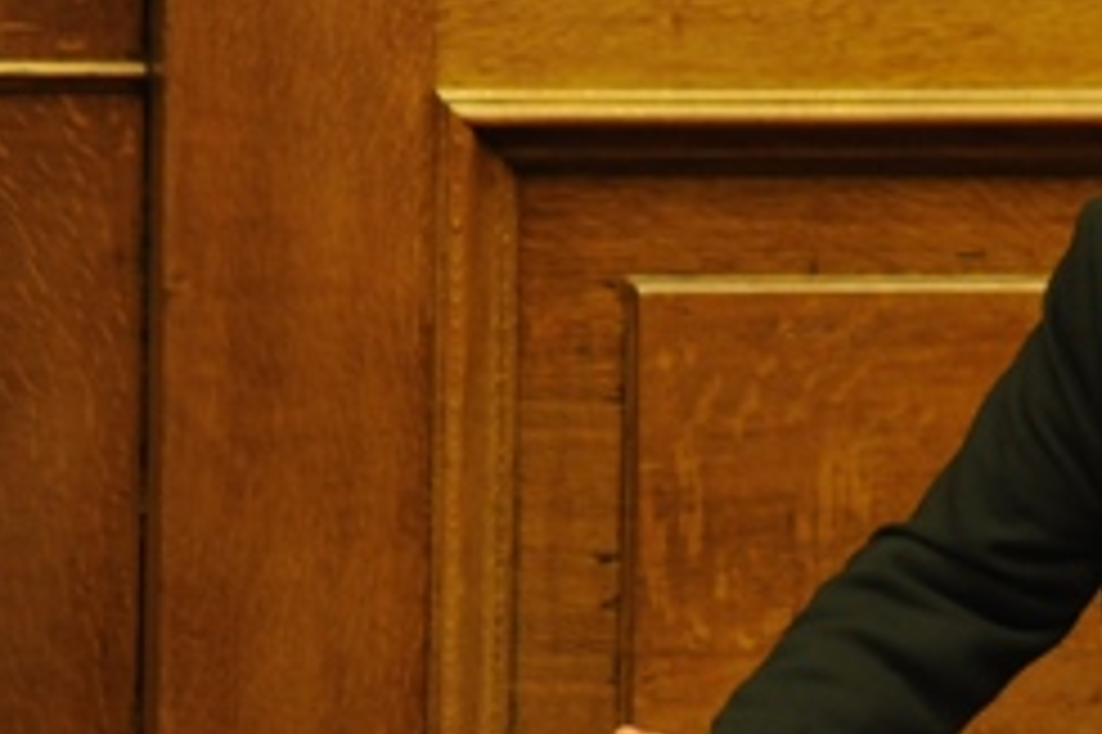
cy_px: 581
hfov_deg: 2.6
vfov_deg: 1.8
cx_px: 1322
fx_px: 23982
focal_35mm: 784
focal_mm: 300
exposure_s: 1/125
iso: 2000
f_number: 5.6
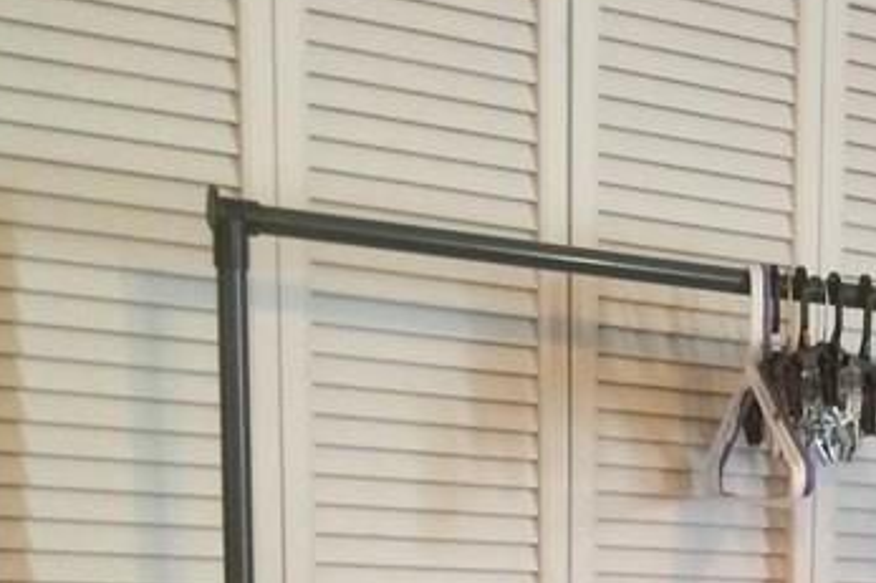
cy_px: 931
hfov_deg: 20.6
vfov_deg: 14.1
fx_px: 2165
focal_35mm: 89
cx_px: 1184
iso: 320
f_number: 2.2
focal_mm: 4.15
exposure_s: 1/30
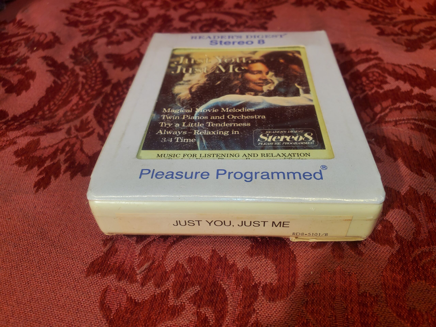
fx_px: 327
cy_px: 164
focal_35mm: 26
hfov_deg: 67.3
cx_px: 218
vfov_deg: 53.1
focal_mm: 4.3
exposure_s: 1/120
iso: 100
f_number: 2.4
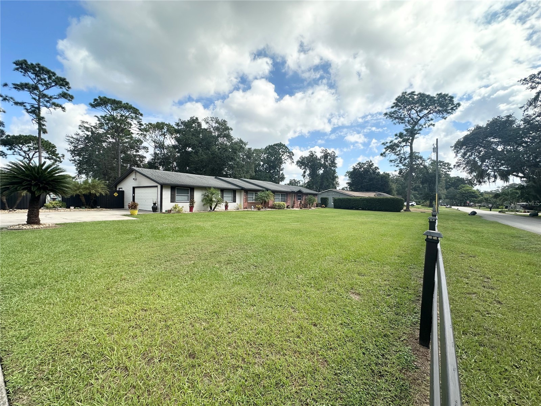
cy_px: 203
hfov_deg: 102.1
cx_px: 270
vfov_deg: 85.7
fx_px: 219
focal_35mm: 14
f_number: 2.2
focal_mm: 2.22
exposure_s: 1/1383
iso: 50
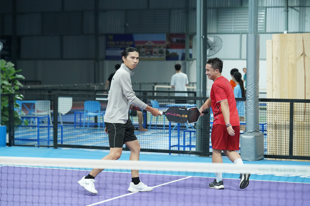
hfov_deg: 20.8
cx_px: 155
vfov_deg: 14.0
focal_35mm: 98
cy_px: 103
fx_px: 844
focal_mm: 98
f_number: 3.5
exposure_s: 1/500
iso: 6400
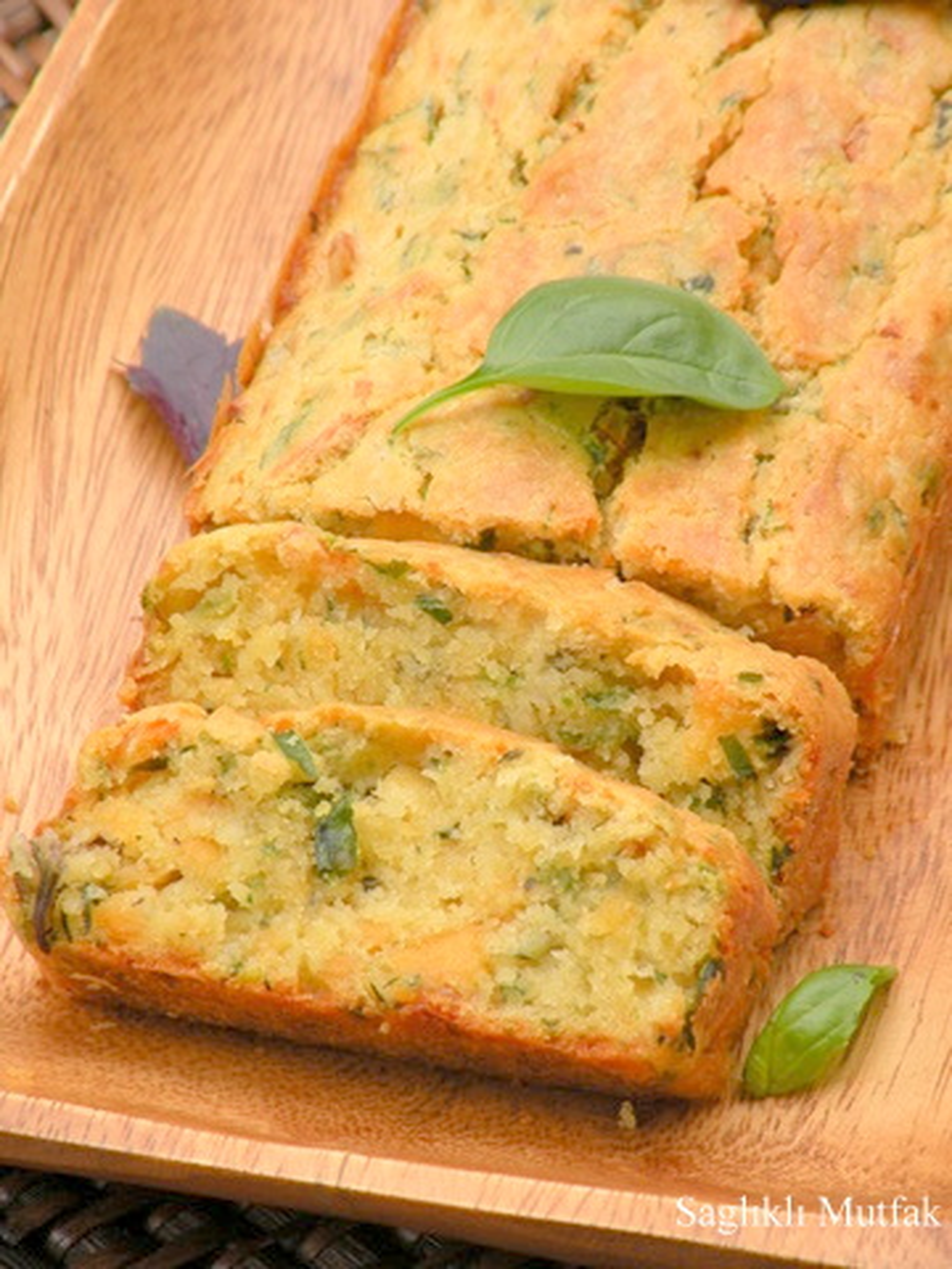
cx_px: 476
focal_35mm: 188
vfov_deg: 10.5
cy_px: 634
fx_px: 6894
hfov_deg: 7.9
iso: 64
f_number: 4.5
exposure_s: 1/125
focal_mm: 33.3
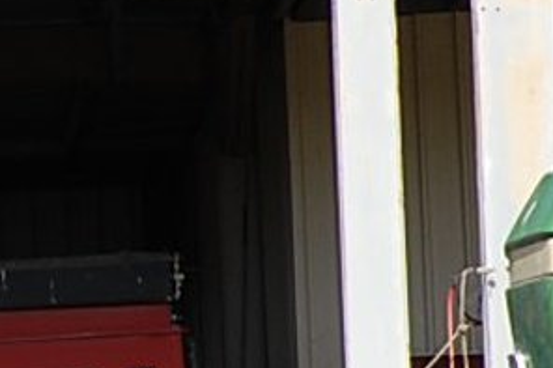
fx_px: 3053
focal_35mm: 199
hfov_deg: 9.0
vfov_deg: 6.8
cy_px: 449
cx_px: 1490
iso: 200
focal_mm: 23
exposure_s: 1/320
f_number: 9
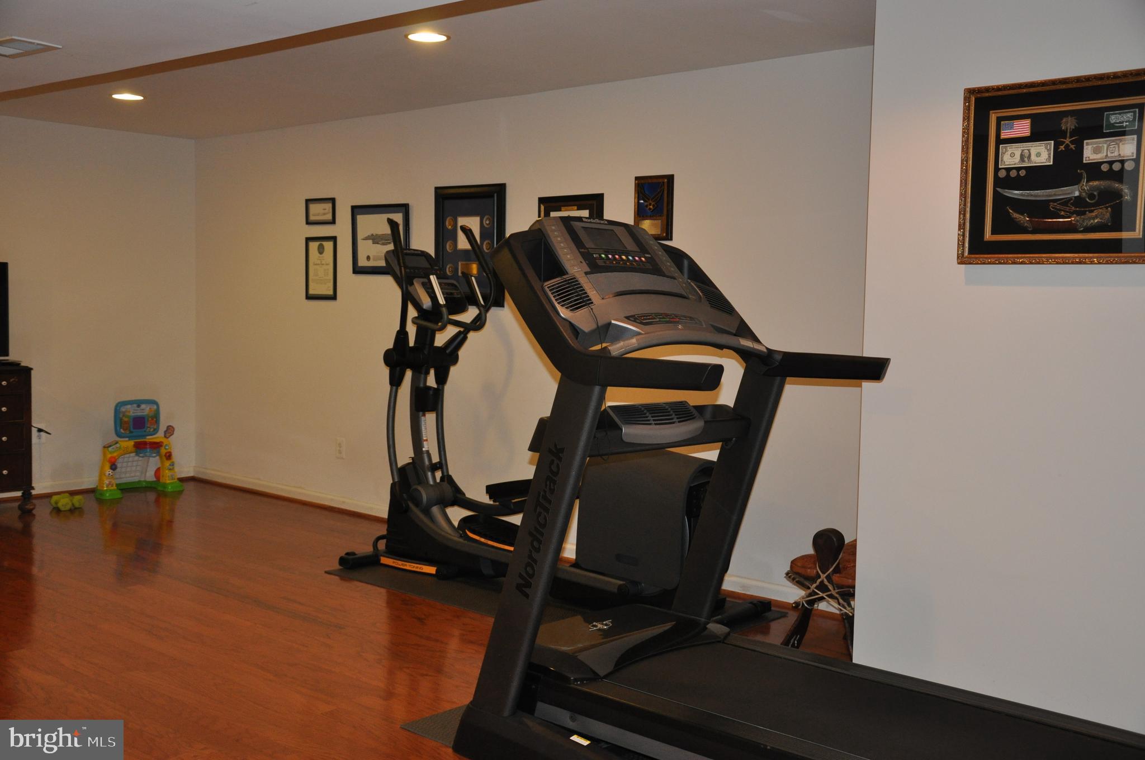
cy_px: 380
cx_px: 572
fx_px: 1239
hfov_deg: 49.6
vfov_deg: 34.1
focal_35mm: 39
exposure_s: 1/60
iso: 800
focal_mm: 26
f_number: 4
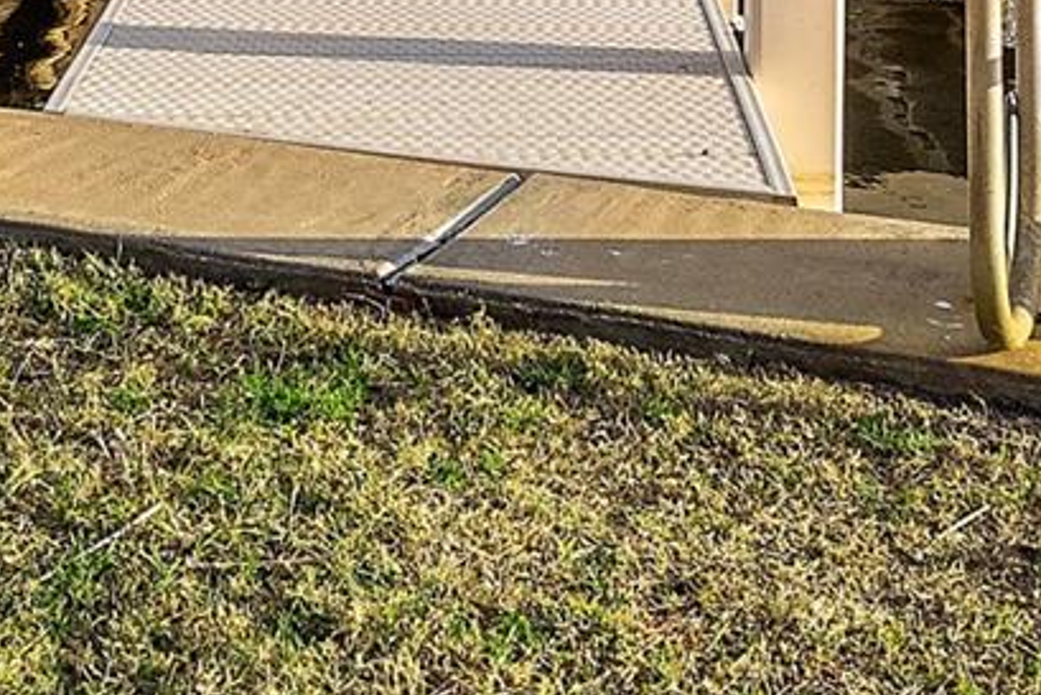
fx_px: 2660
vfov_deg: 13.3
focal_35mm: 92
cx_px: 397
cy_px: -586
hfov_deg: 22.1
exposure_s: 1/2000
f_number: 7.1
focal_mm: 23.5
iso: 1600
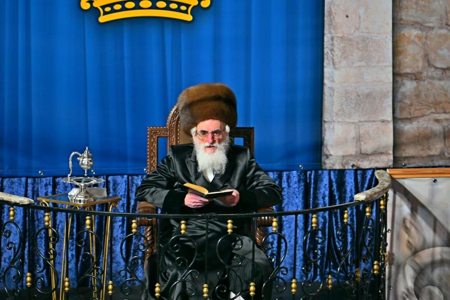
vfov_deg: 4.6
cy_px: 150
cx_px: 225
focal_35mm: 300
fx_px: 3750
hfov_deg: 6.9
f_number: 2.8
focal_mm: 200
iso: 400
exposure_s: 1/160
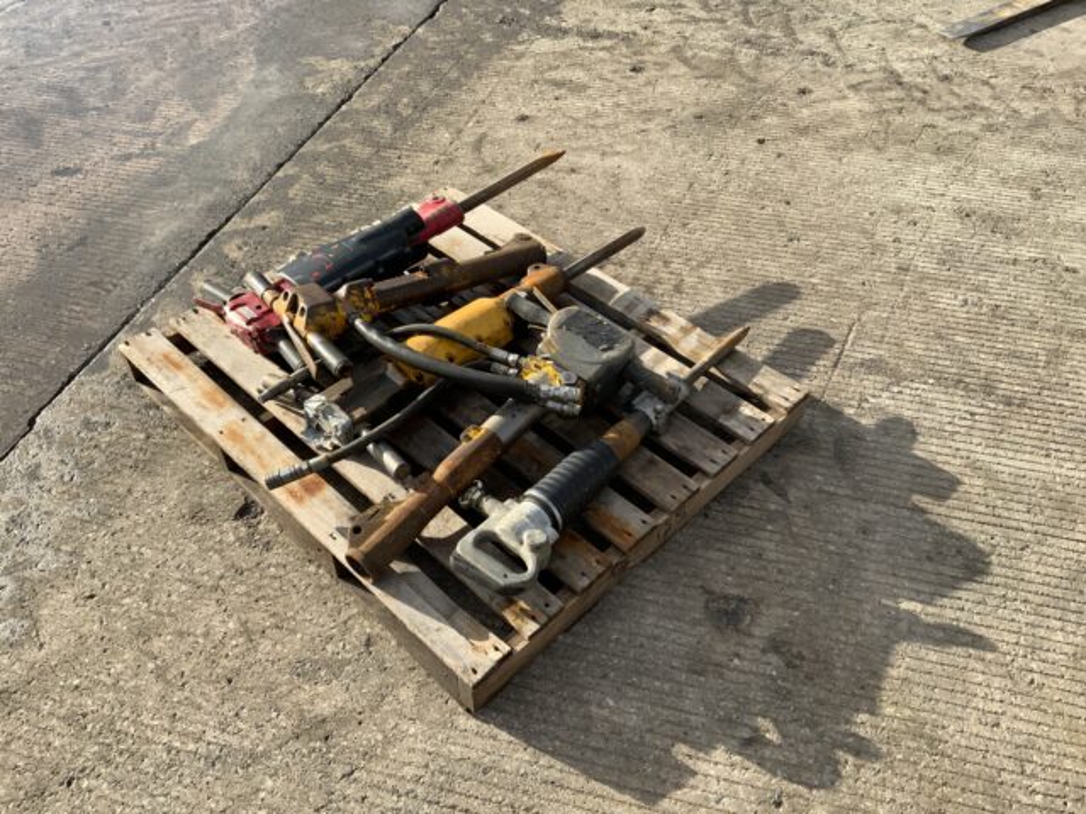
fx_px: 910
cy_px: 407
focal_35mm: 29
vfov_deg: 48.2
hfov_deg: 61.7
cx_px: 543
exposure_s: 1/1015
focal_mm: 3
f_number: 1.8
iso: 16
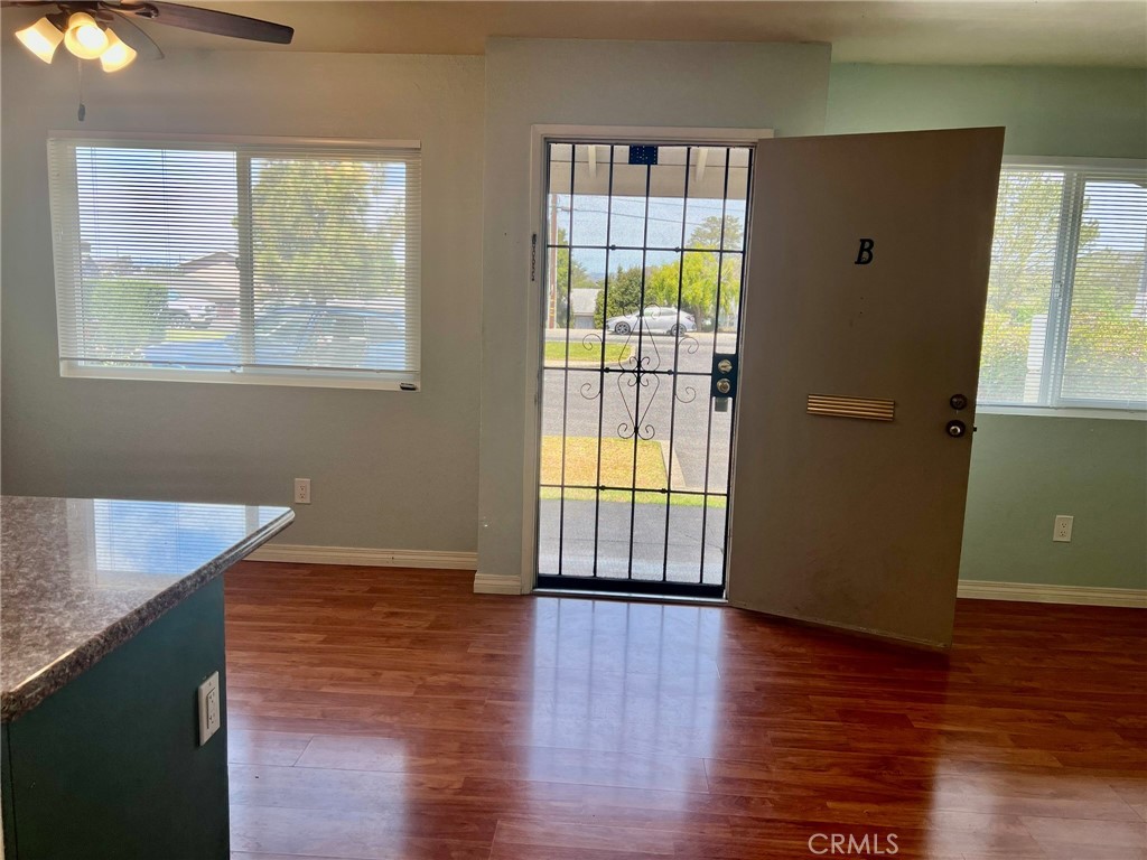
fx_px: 862
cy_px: 430
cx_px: 574
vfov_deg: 53.1
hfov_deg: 67.3
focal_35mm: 26
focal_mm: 5.7
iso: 40
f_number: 1.5
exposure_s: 1/290
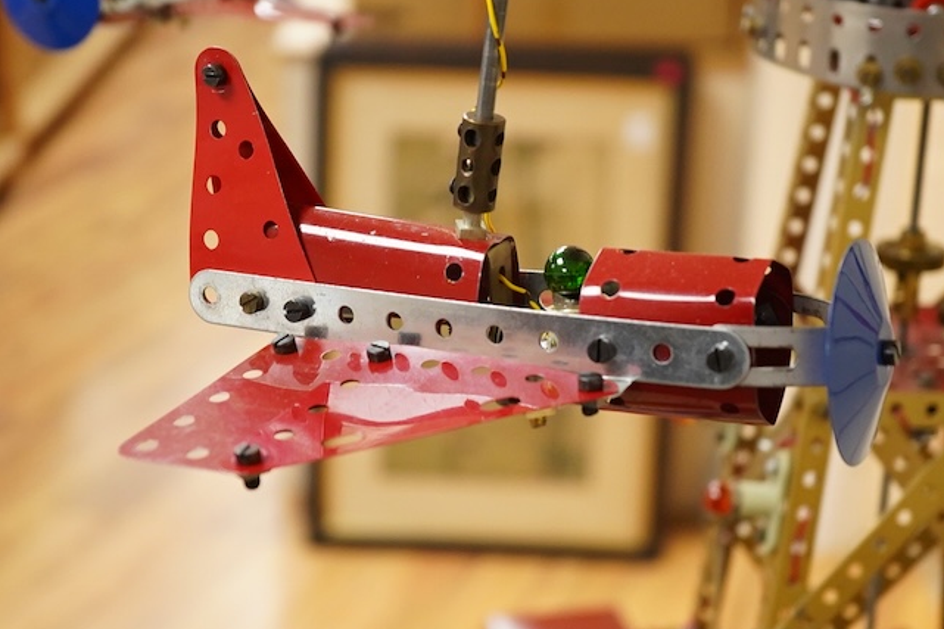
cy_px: 367
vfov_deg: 17.3
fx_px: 2071
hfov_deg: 25.7
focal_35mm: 79
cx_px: 497
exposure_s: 1/200
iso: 2000
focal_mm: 30
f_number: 5
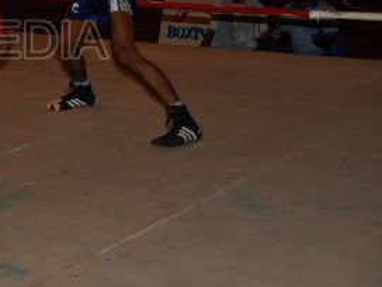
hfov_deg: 17.1
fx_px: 1226
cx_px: -38
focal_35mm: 111
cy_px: 34
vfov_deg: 13.2
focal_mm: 35
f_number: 5.6
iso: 200
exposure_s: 1/60
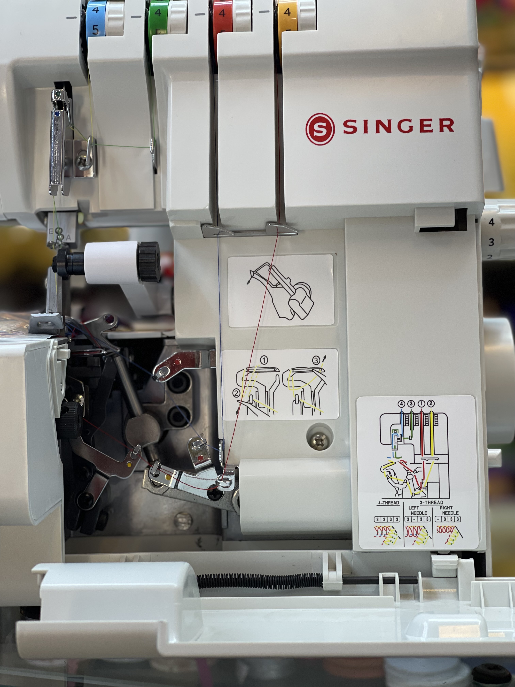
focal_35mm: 64
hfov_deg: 22.9
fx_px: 1270
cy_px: 344
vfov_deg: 30.3
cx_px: 258
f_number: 2.2
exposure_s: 1/100
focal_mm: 7.5
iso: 50
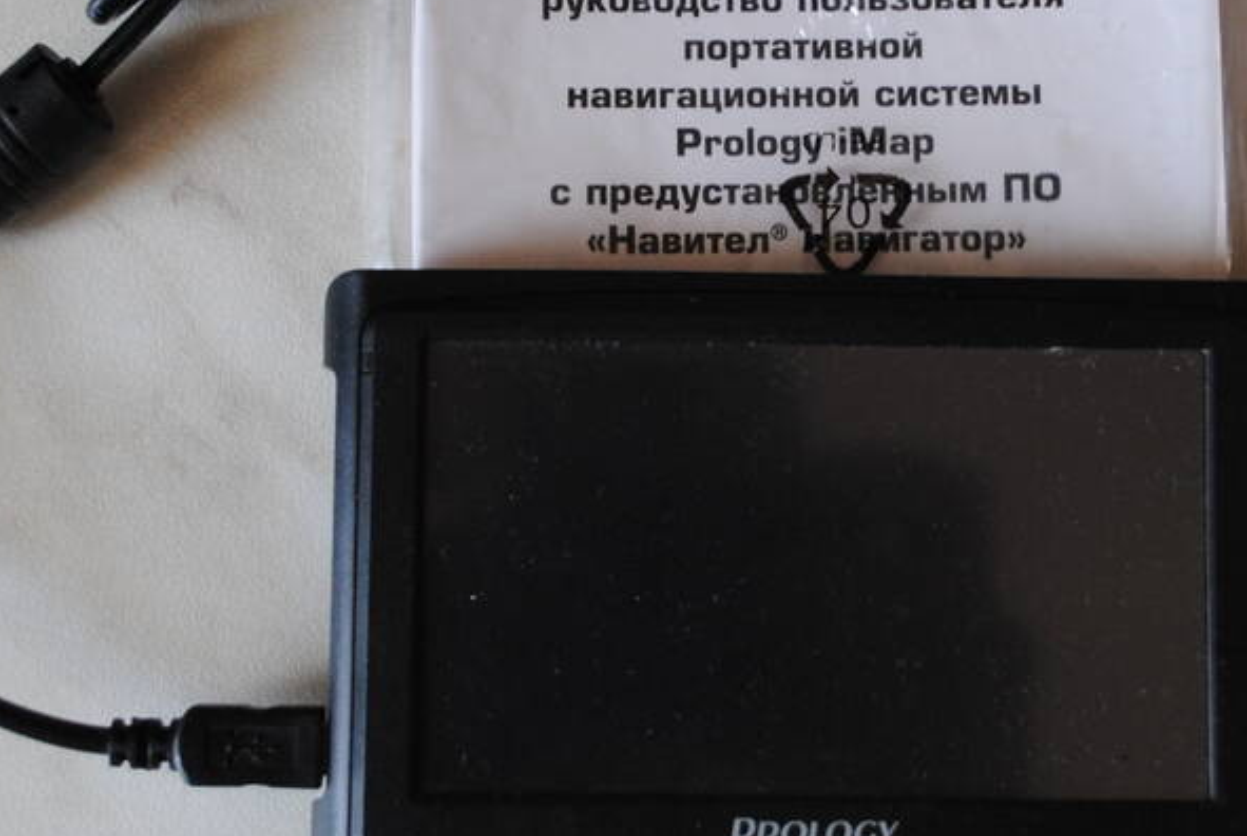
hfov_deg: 25.9
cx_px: 656
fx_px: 2706
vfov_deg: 17.5
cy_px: 229
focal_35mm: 78
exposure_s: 1/30
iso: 400
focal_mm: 24
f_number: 4
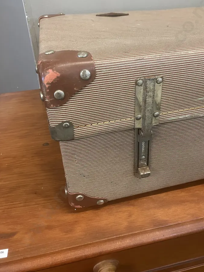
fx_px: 251
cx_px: 116
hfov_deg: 44.1
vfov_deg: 56.7
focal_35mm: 32
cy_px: 123
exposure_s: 1/50
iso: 250
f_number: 1.8
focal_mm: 3.99
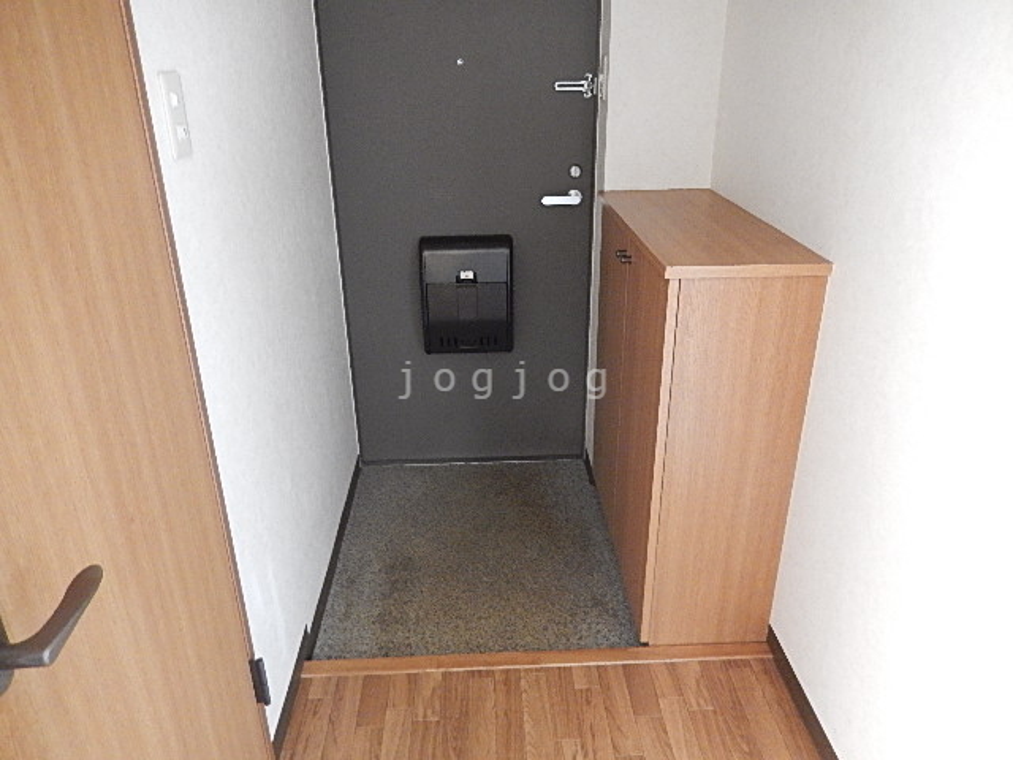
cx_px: 506
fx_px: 732
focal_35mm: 25
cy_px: 380
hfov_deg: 69.4
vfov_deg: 54.9
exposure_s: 1/4
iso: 800
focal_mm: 4.5
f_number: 3.4
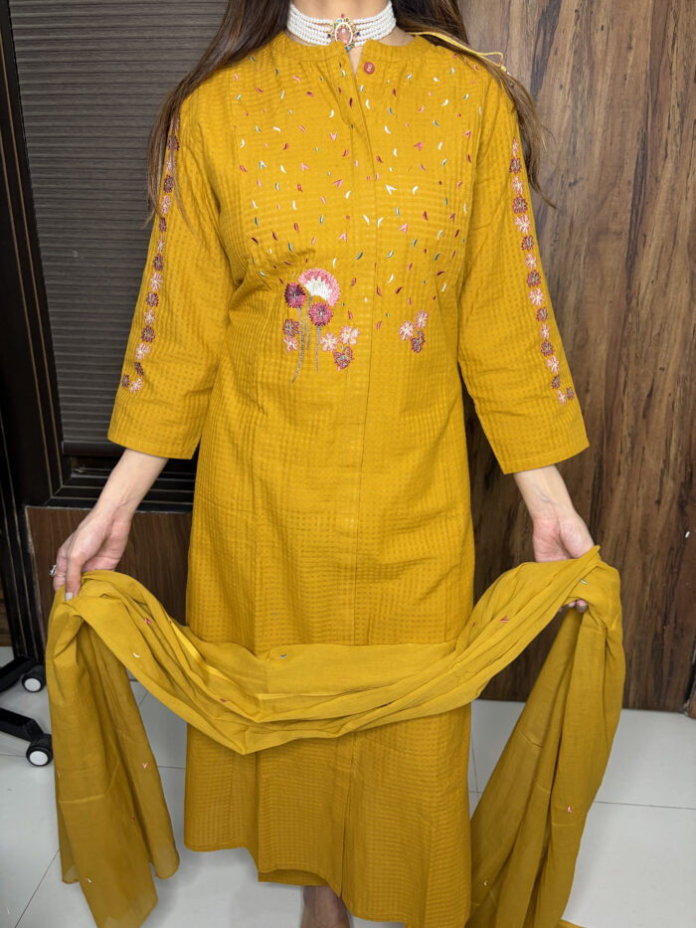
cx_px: 348
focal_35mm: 26
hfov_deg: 53.1
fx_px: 697
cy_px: 464
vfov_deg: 67.3
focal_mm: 5.96
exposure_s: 1/50
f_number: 1.6
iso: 125
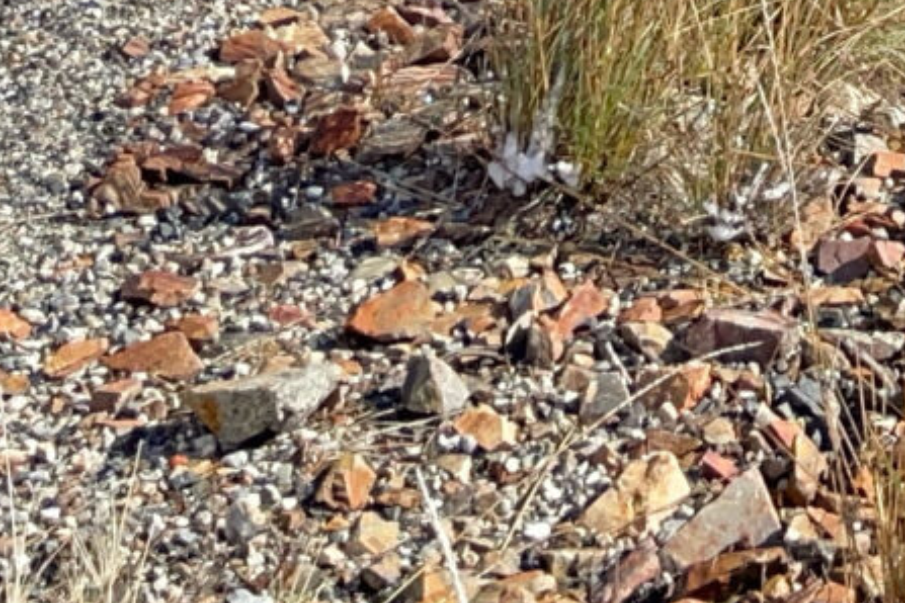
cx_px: 2000
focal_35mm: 155
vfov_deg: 7.7
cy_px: -1228
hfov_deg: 11.5
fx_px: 3896
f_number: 1.6
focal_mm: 4.2
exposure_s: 1/569
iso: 32
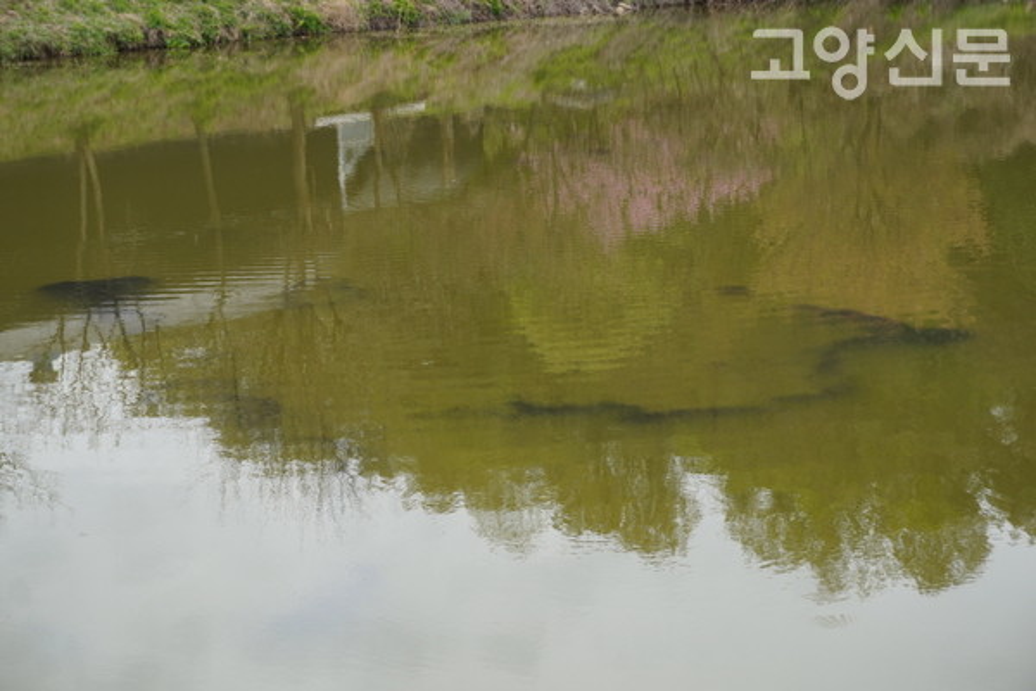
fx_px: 1770
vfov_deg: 22.1
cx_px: 518
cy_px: 346
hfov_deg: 32.6
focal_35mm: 62
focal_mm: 41
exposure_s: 1/200
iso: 100
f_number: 6.3
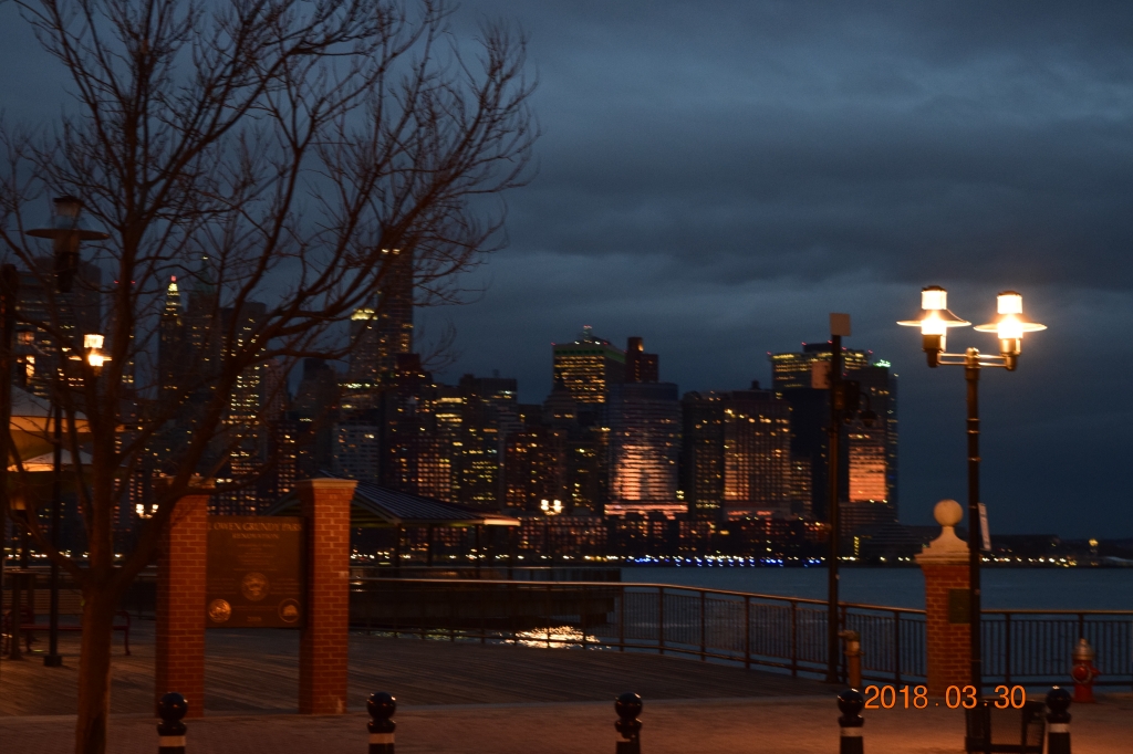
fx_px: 2595
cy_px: 377
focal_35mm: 82
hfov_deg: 24.6
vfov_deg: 16.5
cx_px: 566
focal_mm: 55
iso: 1600
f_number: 5.6
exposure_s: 1/25
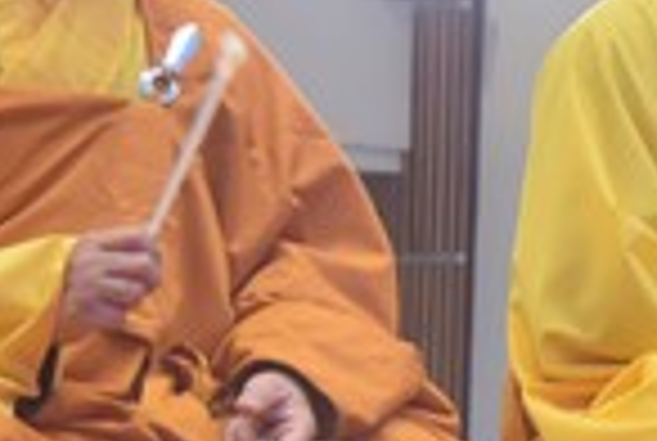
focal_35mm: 222
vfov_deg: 6.2
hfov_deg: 8.9
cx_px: 1143
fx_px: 4060
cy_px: -104
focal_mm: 50
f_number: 5.6
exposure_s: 1/125
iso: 1000
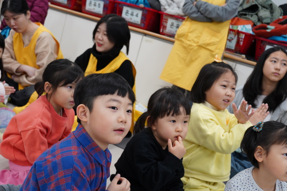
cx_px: 144
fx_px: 383
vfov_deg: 28.1
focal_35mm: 48
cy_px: 96
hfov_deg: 41.1
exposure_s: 1/80
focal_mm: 48
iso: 2500
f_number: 7.1
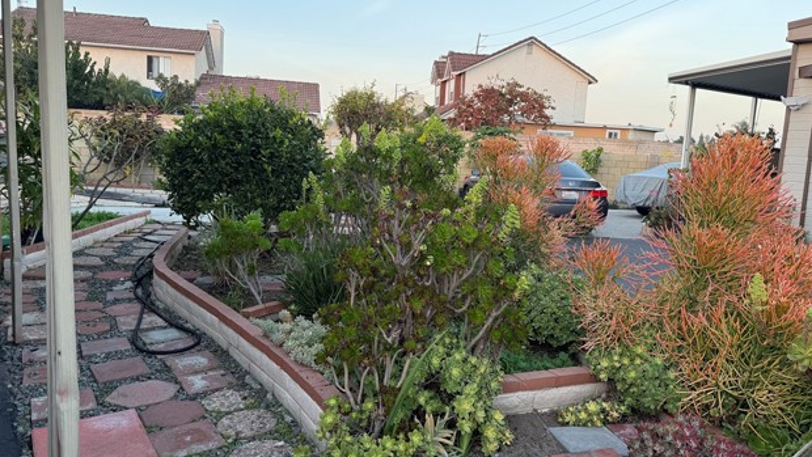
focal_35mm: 27
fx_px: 581
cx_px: 406
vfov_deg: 42.9
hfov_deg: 69.9
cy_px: 228
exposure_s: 1/226
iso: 100
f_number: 1.78
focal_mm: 6.76
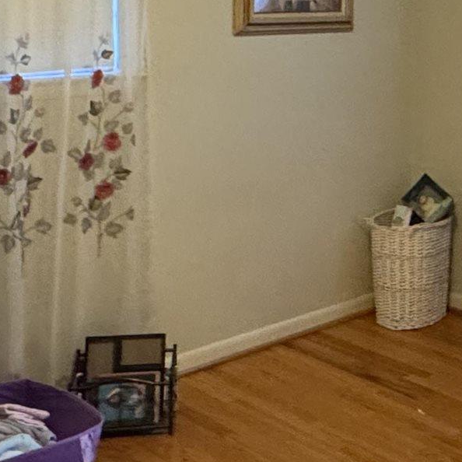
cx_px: 393
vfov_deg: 25.5
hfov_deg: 26.2
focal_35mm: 64
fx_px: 966
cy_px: -4
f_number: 2.2
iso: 1000
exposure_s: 1/60
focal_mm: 2.22
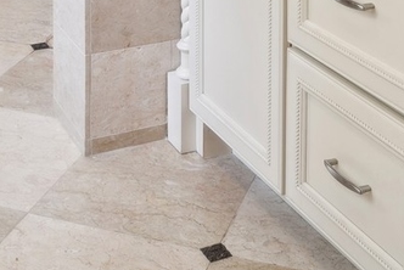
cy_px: -288
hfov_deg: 26.0
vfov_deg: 14.3
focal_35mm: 78
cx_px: 185
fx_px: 876
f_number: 7.1
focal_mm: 16
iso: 320
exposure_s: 1/13
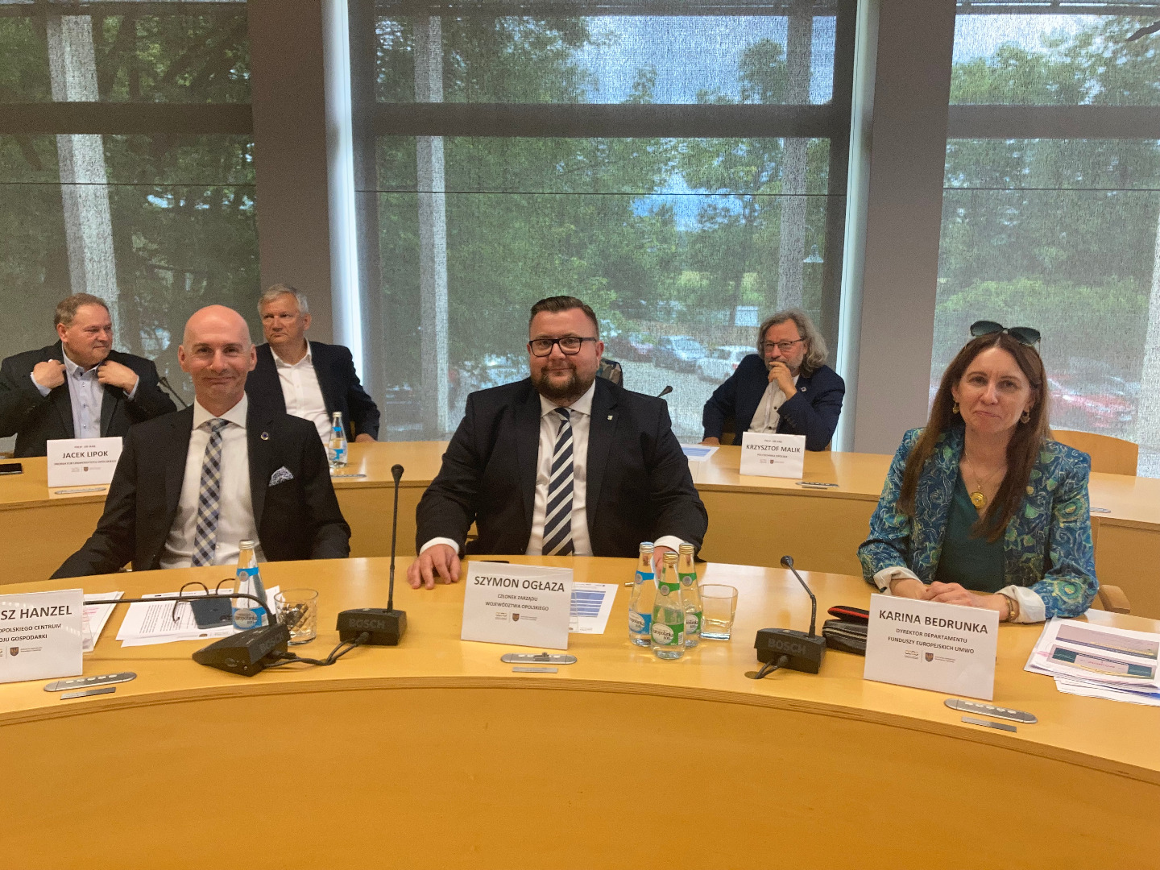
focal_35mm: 28
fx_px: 938
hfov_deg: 63.4
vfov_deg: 49.7
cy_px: 435
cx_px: 580
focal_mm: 3.99
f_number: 1.8
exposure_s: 1/50
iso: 100
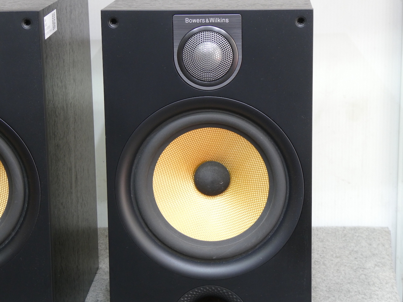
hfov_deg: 21.8
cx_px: 202
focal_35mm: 90
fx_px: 1048
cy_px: 151
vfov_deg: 16.4
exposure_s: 1/5
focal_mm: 16.1
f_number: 4.9
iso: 200
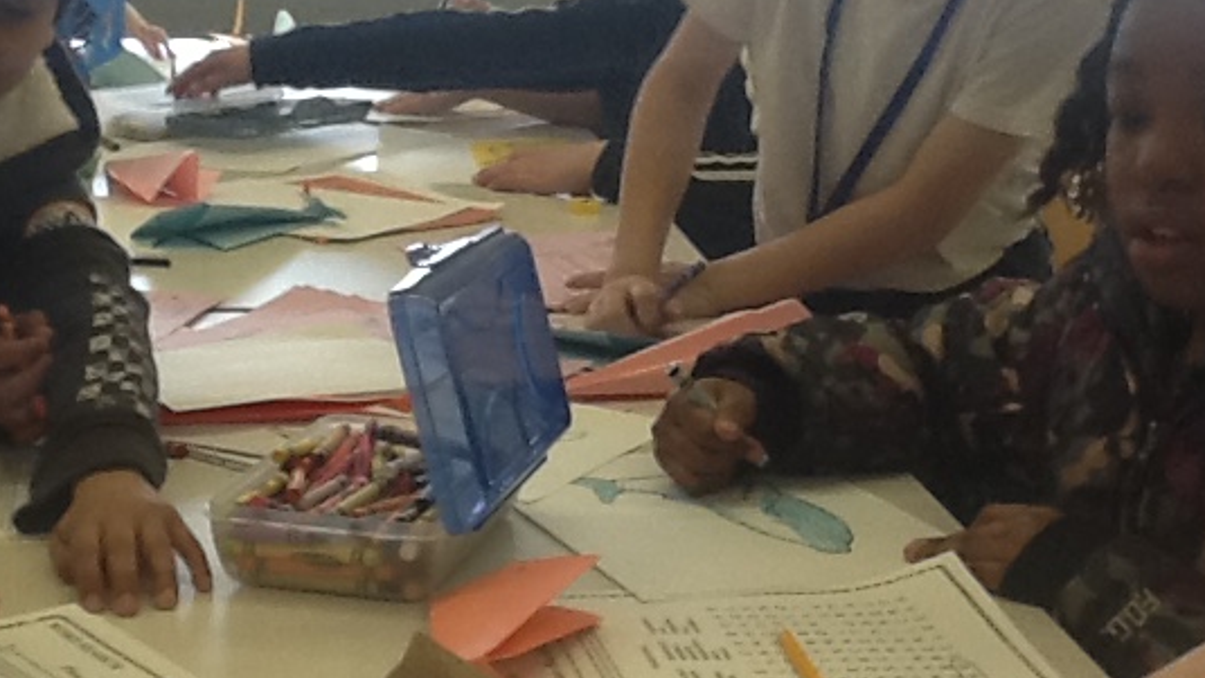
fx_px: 2748
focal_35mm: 86
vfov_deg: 14.1
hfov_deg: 24.2
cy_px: 336
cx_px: 167
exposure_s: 1/60
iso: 40
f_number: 2.4
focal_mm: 2.03
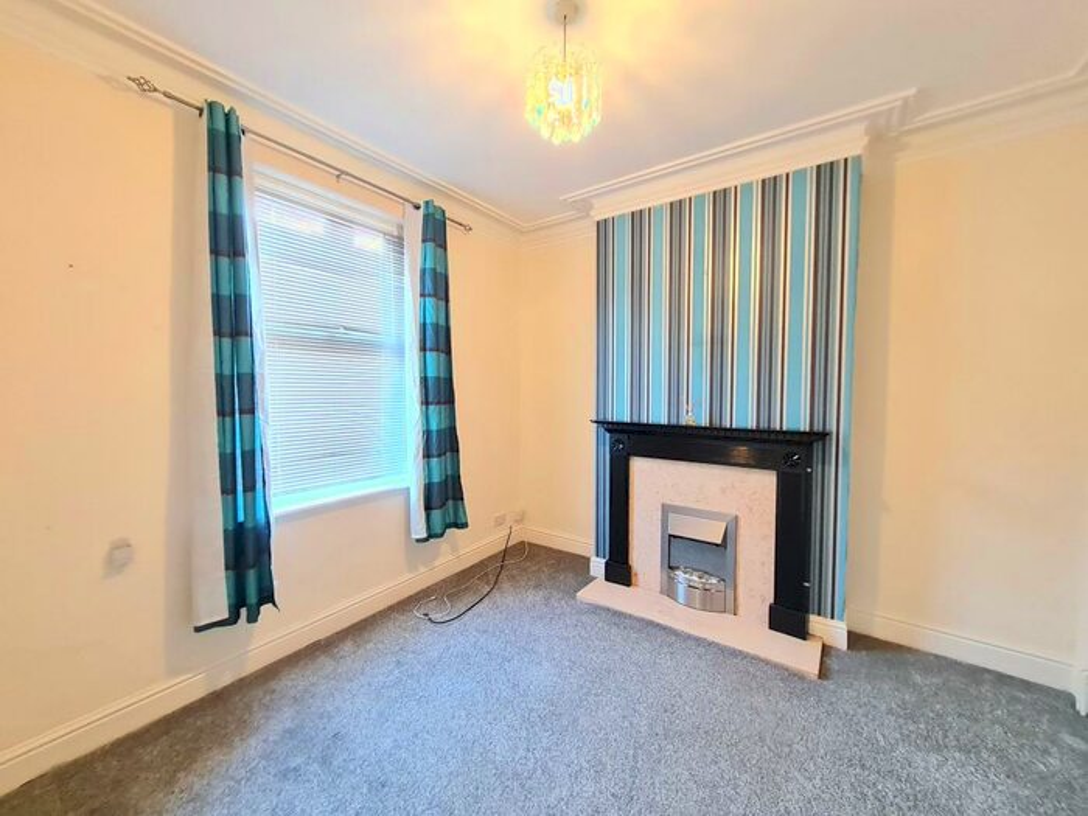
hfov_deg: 106.2
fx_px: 409
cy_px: 408
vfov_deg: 89.9
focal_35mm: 13
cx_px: 544
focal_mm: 1.74
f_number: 2.2
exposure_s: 1/33
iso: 400
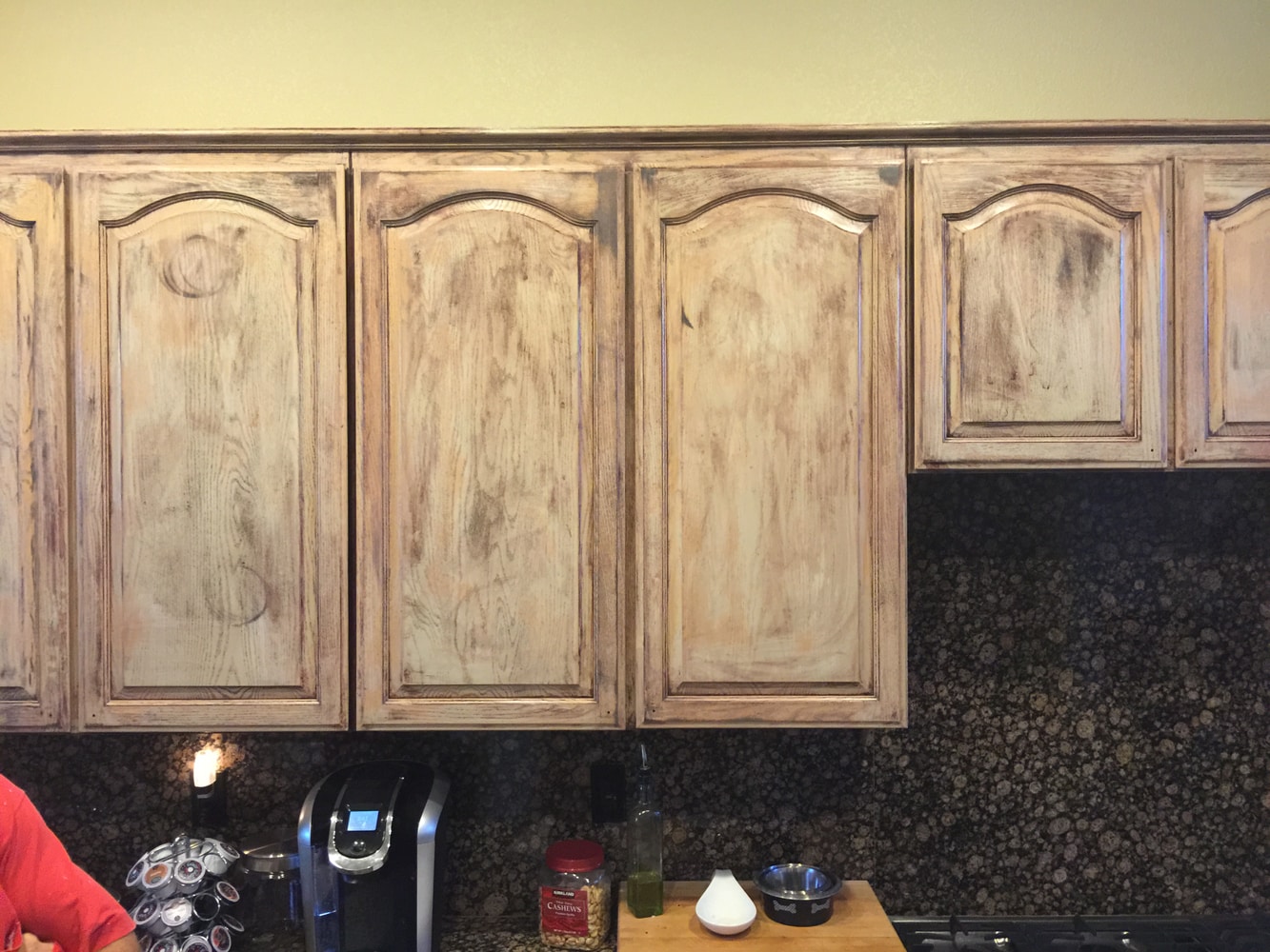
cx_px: 635
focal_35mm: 29
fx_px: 1064
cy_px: 476
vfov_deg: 48.2
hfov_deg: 61.7
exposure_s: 1/15
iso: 125
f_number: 2.2
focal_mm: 4.15
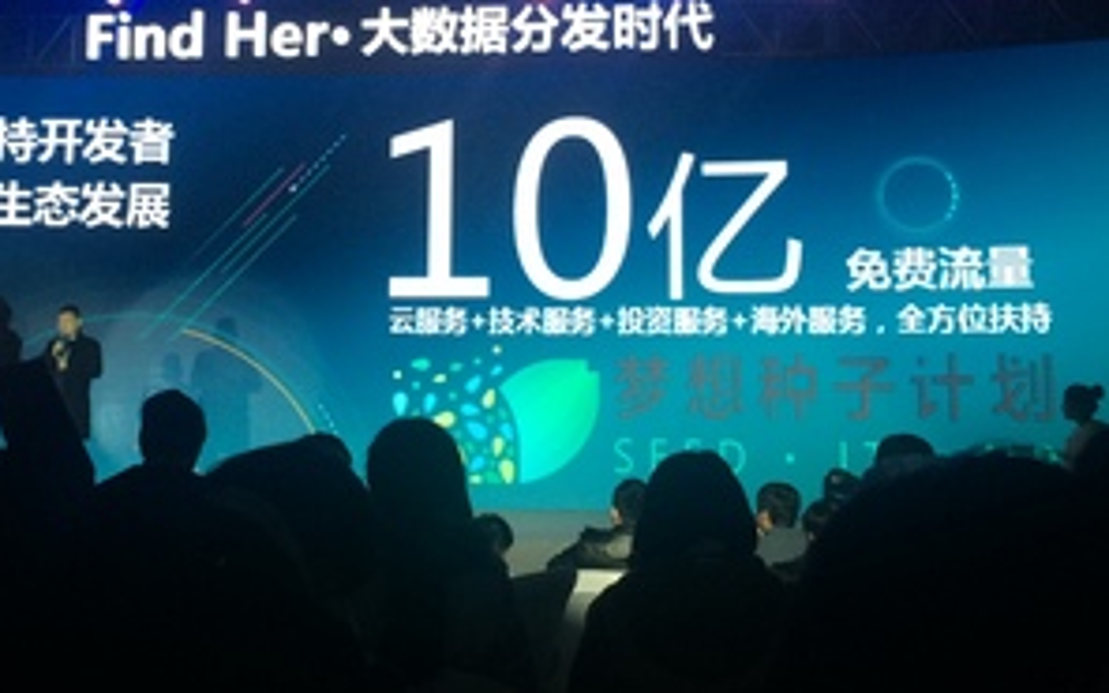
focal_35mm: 52
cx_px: 442
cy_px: 215
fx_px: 1572
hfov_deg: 38.7
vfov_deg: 24.7
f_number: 2.2
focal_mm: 4.15
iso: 40
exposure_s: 1/40
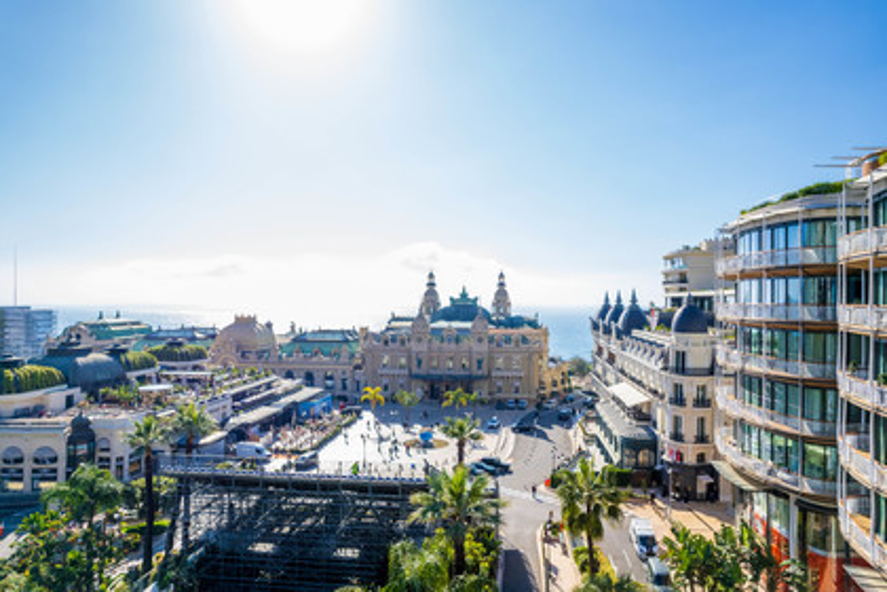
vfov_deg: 57.2
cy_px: 296
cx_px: 444
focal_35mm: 22
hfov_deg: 78.6
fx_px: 542
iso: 100
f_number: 2.8
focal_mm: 8.4
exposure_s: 1/1250
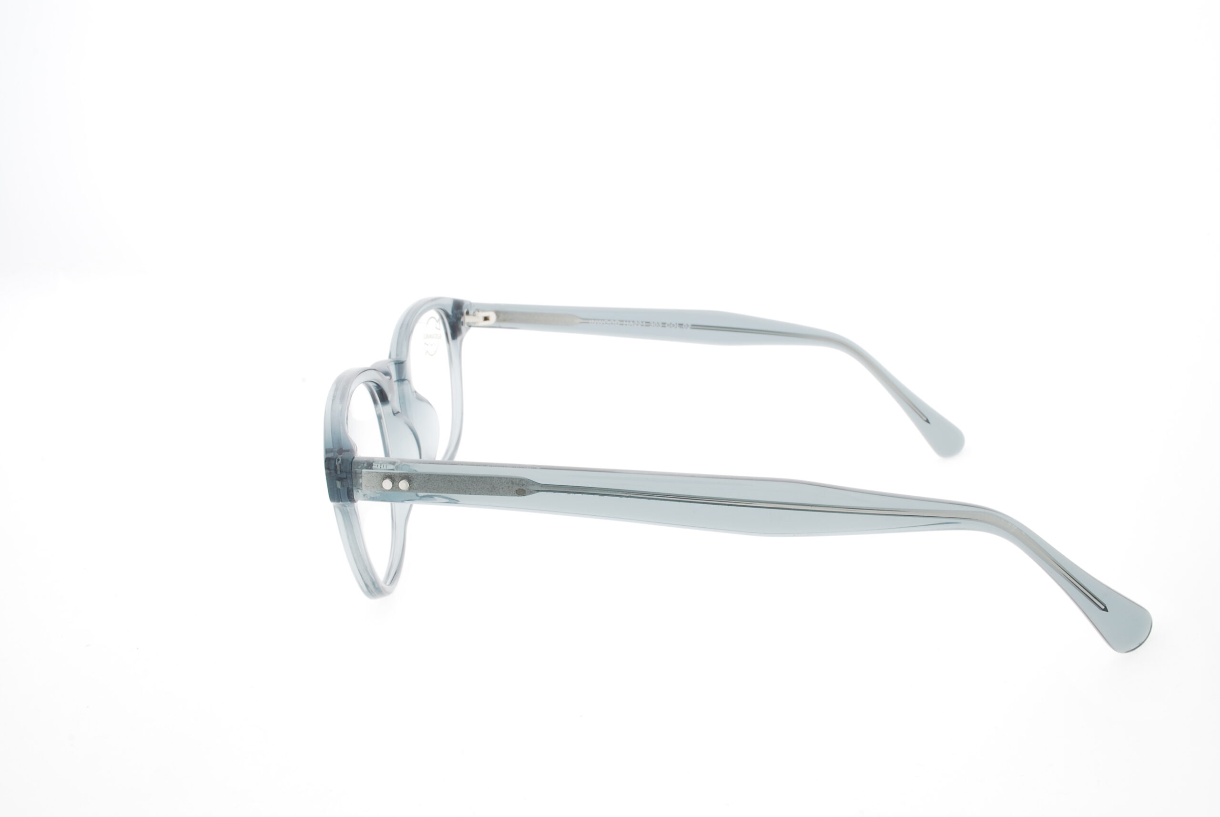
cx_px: 610
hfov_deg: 57.2
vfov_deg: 40.1
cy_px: 408
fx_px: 1120
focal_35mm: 33
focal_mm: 22
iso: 100
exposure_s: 1/15
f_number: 20
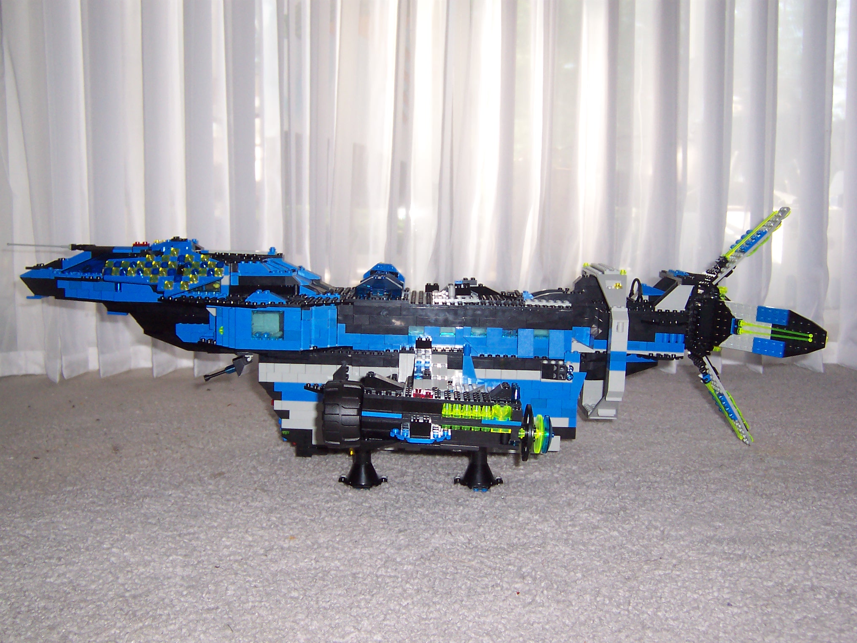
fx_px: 891
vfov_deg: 39.7
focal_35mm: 36
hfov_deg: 51.4
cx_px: 428
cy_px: 322
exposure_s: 1/60
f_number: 2.8
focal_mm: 5.6
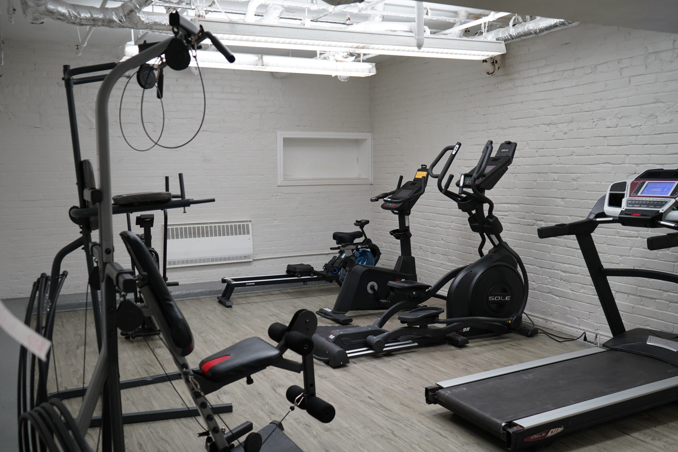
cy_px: 226
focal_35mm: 33
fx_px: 621
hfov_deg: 57.2
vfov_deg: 40.0
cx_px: 339
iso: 1250
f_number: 4
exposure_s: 1/160
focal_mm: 33
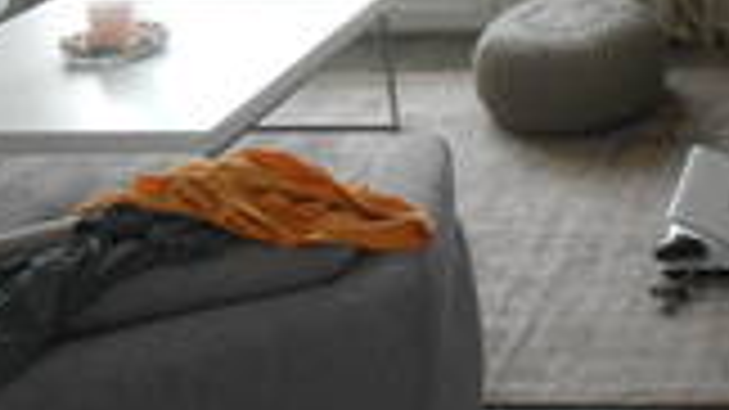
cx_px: 783
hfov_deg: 30.2
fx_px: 1217
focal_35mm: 63
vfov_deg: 18.1
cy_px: -90
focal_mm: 4.6
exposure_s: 1/250
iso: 320
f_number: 3.5
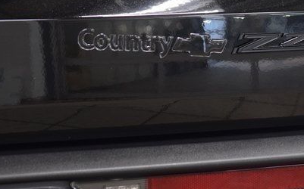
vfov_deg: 7.7
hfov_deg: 12.2
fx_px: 1416
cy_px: 49
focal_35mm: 171
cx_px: 212
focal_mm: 70
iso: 1600
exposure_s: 1/30
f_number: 5
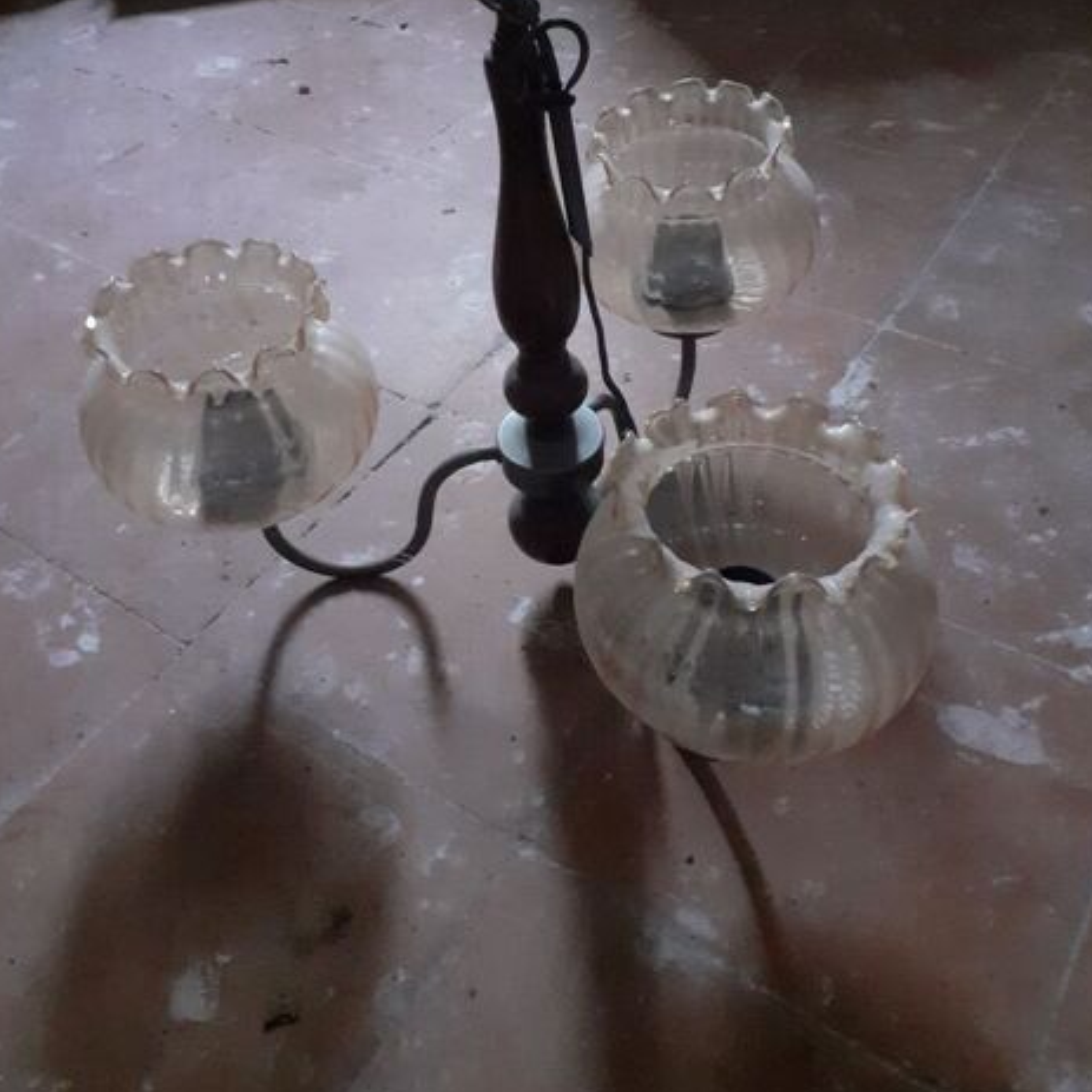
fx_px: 1178
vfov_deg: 49.1
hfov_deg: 49.7
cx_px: 540
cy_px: 389
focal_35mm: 33
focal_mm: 3.6
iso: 1000
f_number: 1.9
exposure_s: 1/17
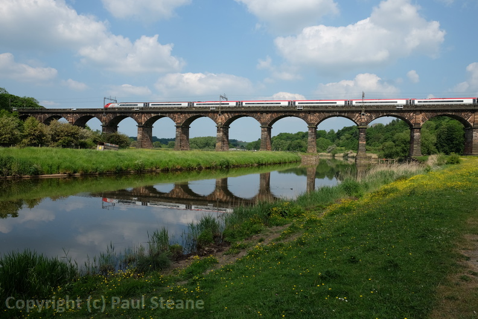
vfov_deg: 47.9
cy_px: 160
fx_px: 358
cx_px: 239
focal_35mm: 27
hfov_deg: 67.4
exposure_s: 1/450
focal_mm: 18
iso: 200
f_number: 7.1
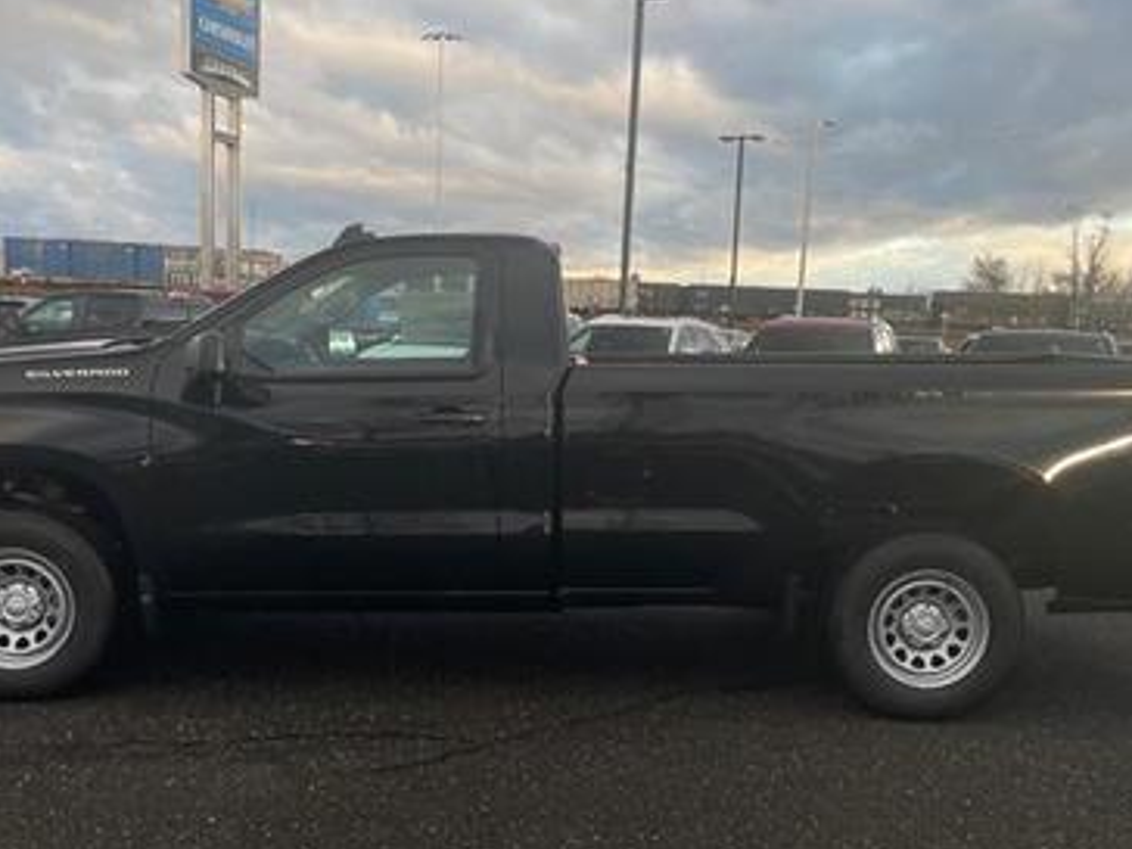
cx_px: 582
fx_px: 1177
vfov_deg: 39.6
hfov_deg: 51.3
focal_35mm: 36
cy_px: 457
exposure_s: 1/189
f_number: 1.6
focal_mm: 4.2
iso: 32
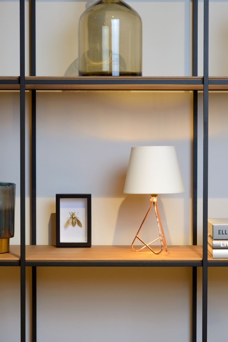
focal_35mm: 102
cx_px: 114
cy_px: 171
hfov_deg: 13.4
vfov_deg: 20.0
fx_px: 968
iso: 100
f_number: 10
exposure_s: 1/4
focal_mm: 102
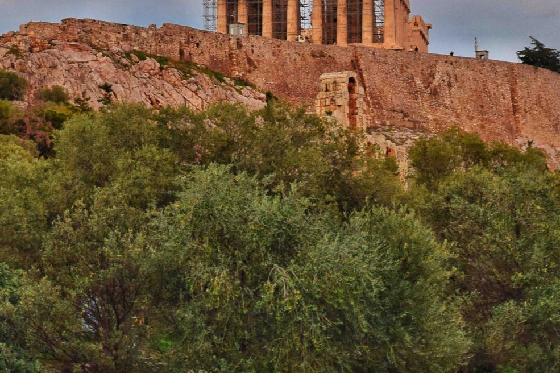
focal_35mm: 156
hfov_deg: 13.1
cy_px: 81
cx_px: 89
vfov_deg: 8.8
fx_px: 2426
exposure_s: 1/80
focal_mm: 50
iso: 400
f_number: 8
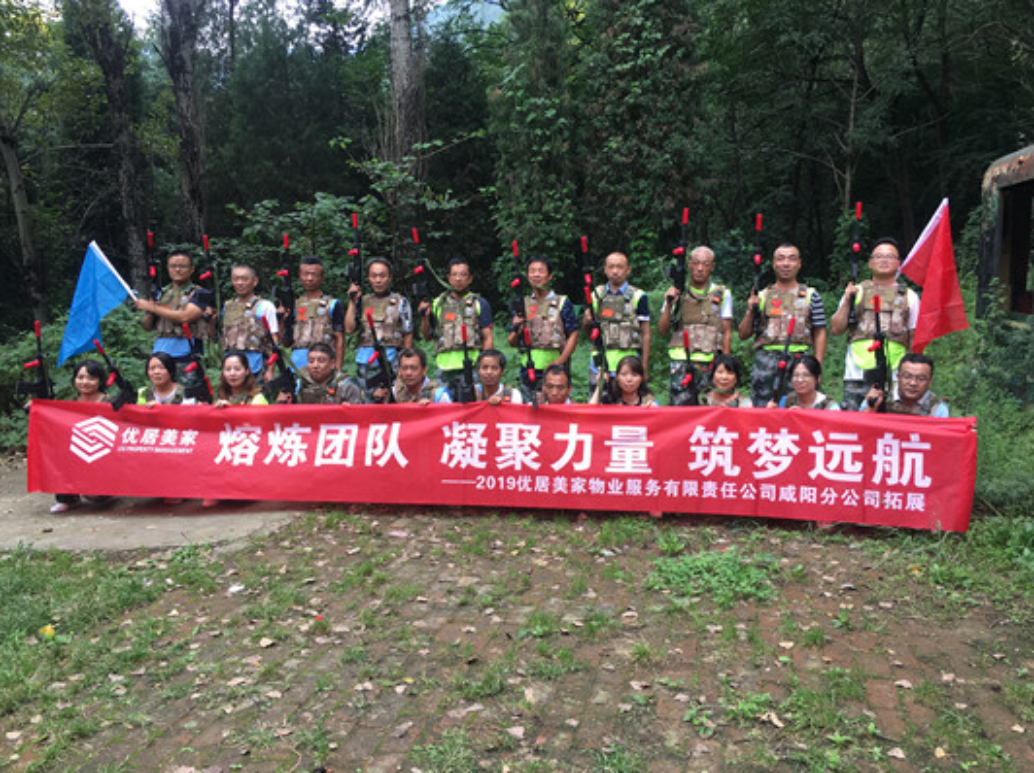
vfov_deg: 46.7
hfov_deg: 60.0
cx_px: 523
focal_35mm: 30
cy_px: 390
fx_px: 895
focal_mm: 4.15
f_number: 2.2
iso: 25
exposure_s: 1/101
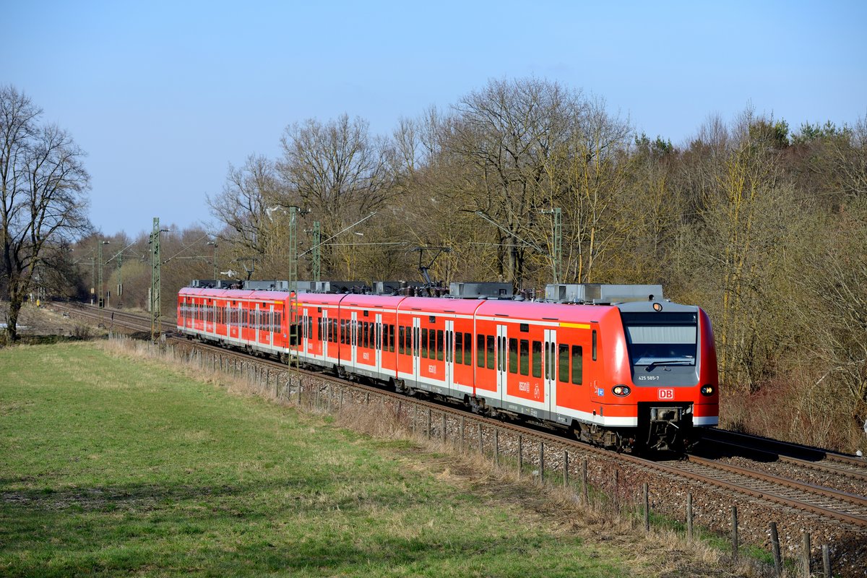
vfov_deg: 11.4
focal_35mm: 120
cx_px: 434
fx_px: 2890
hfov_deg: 17.1
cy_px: 289
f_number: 5.6
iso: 250
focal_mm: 120
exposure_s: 1/1600
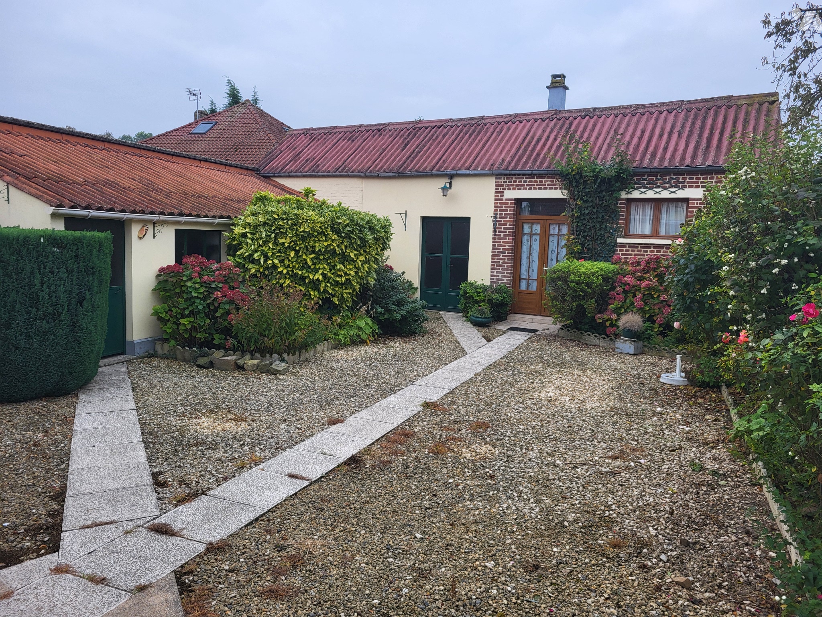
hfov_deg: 67.3
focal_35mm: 26
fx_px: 617
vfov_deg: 53.1
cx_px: 411
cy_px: 308
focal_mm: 5.4
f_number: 1.8
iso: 40
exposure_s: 1/339
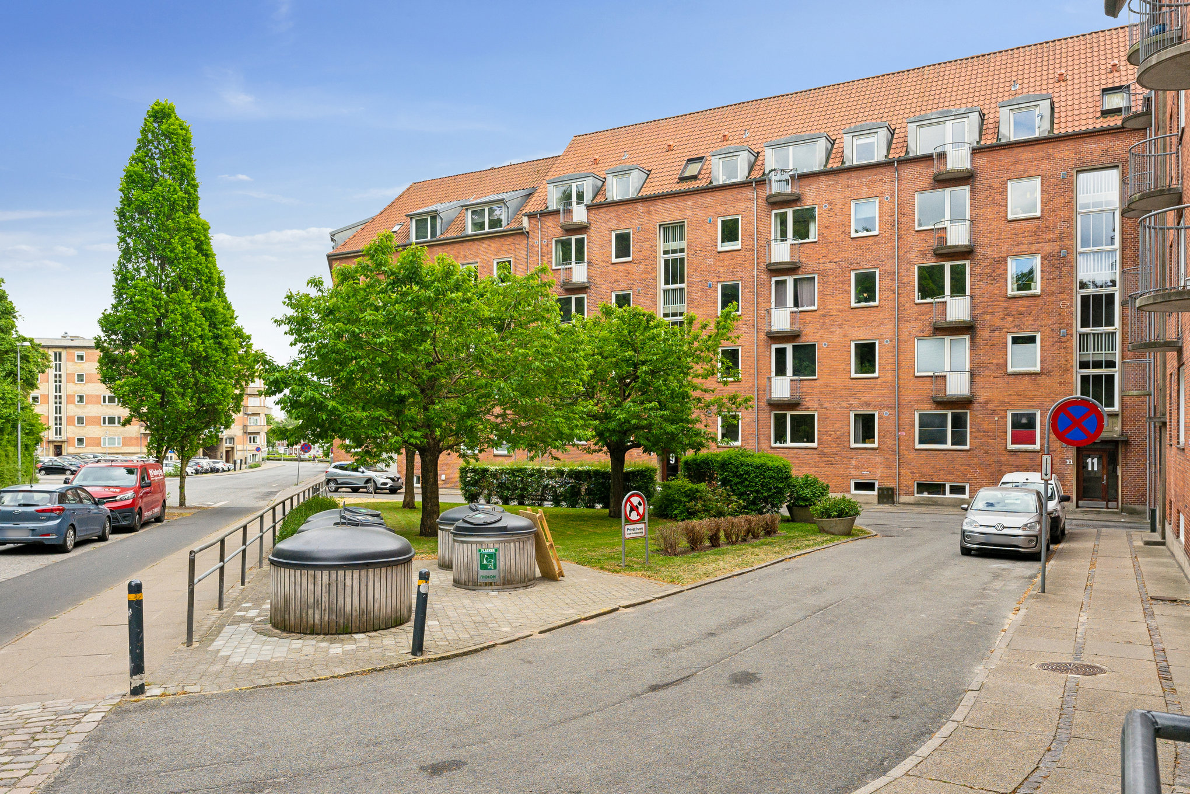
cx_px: 595
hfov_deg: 71.5
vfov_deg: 51.3
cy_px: 397
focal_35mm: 25
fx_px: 826
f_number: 5.6
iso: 500
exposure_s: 1/640
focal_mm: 16.9
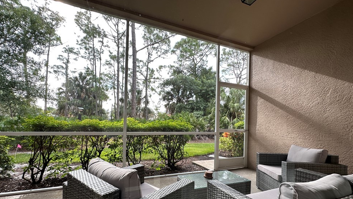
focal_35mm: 16
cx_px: 171
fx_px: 150
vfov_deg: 66.2
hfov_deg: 99.3
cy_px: 123
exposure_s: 1/107
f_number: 2.2
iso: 40
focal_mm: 2.22
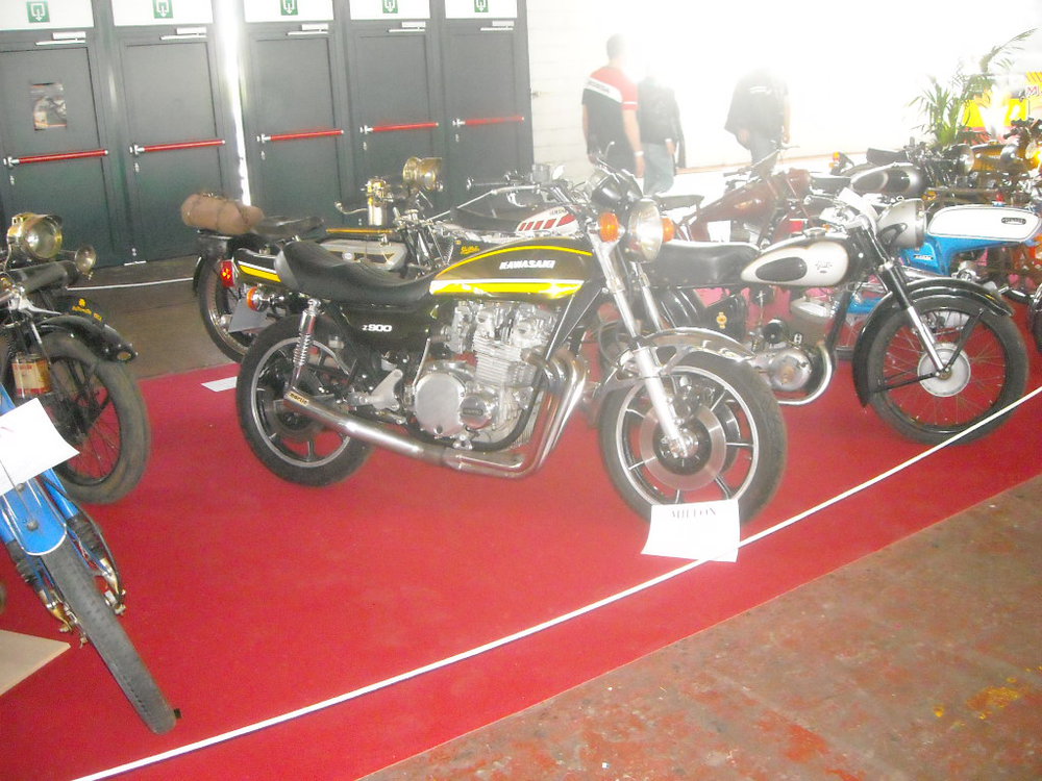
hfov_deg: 52.6
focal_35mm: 35
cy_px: 390
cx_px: 521
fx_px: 1054
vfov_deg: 40.7
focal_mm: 5.7
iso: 800
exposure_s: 1/60
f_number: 2.8
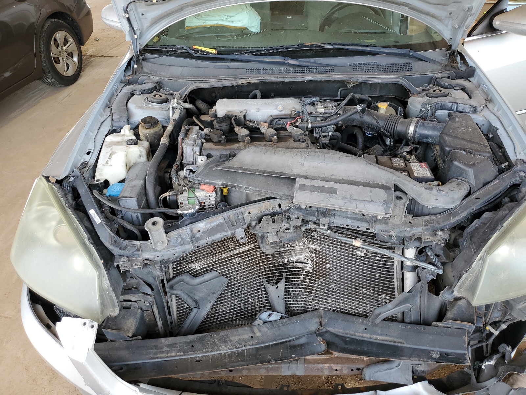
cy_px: 198
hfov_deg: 67.3
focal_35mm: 26
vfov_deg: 53.1
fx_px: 395
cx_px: 263
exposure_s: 1/244
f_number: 1.5
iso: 50
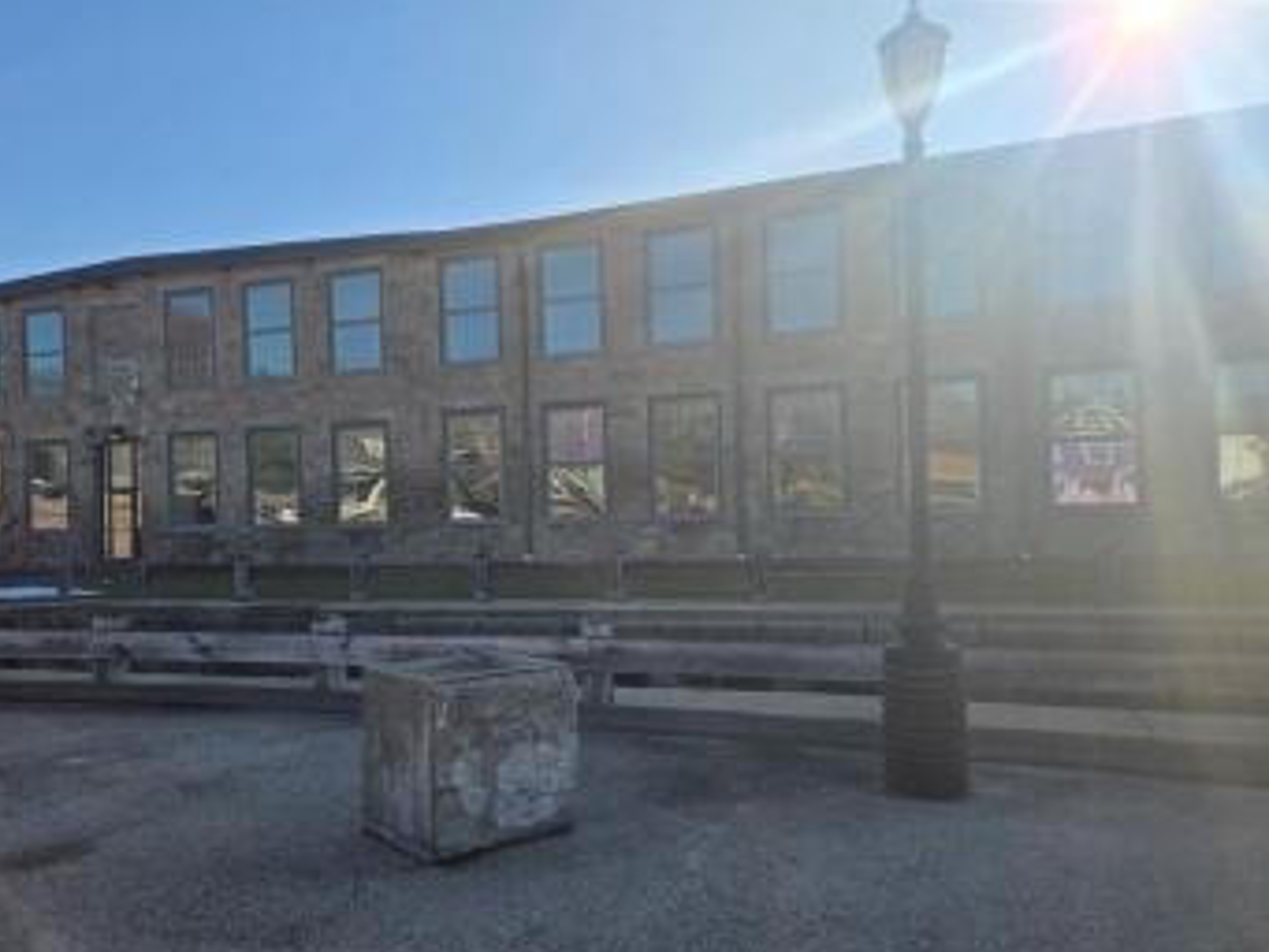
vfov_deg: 51.3
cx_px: 648
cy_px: 517
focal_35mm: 27
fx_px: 990
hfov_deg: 65.3
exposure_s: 1/3390
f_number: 1.8
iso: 25
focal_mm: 5.4
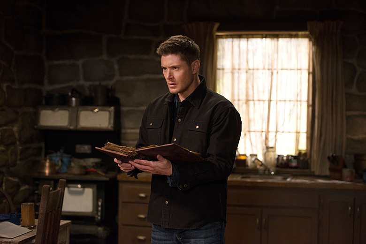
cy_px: 122
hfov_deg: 28.8
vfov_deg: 19.5
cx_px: 183
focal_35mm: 70
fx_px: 712
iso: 2000
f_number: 2.8
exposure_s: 1/80
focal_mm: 70
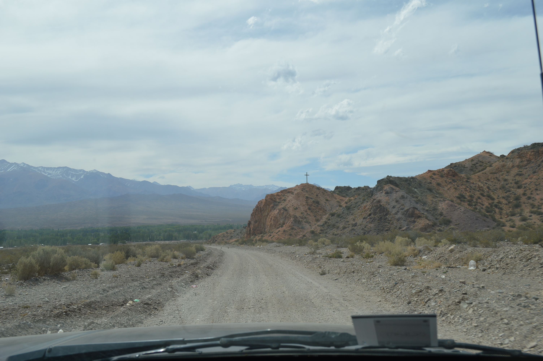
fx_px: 543
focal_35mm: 36
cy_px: 180
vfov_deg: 36.8
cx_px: 272
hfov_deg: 53.2
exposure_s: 1/320
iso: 100
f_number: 9
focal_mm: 24
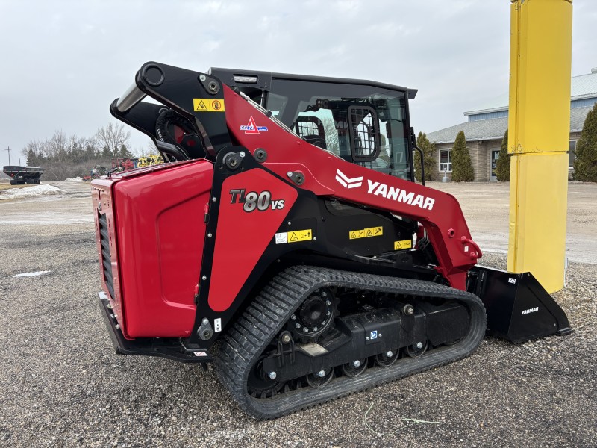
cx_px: 298
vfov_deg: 53.1
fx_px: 448
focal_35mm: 26
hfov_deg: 67.3
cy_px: 224
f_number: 1.6
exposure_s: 1/716
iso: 50
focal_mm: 5.96
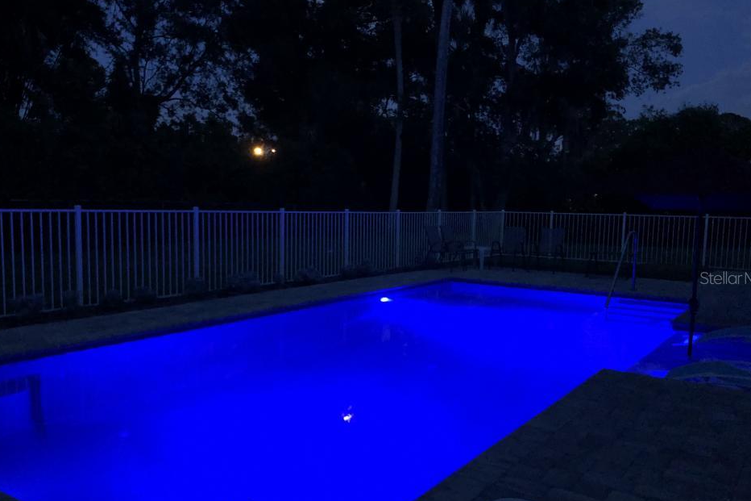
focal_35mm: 32
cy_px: 278
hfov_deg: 58.7
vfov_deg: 41.0
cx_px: 363
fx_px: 667
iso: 640
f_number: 1.8
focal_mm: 3.99
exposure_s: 1/4
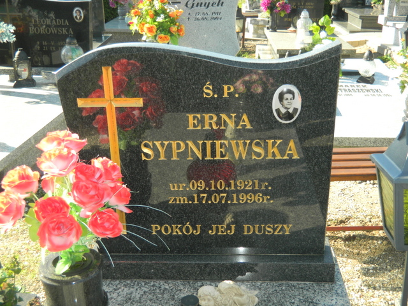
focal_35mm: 46
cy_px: 153
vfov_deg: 31.5
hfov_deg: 41.2
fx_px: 542
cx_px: 204
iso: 113
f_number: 4.1
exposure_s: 1/170
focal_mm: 8.3
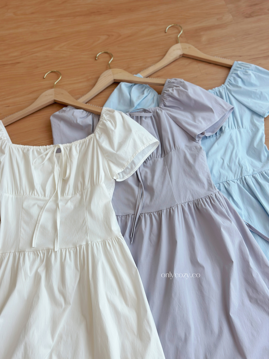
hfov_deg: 30.3
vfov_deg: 39.7
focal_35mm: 48
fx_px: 497
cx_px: 134
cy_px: 180
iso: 80
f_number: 1.78
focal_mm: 6.86
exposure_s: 1/265
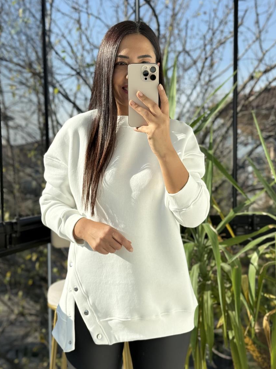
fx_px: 606
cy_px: 214
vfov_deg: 33.7
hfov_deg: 25.7
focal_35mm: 57
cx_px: 141
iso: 80
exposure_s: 1/1715
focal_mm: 6.76
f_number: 1.78
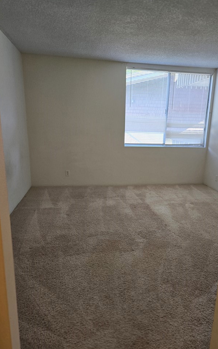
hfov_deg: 47.3
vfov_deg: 70.4
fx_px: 247
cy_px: 182
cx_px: 132
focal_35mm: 26
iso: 100
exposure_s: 1/120
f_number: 1.8
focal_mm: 5.4
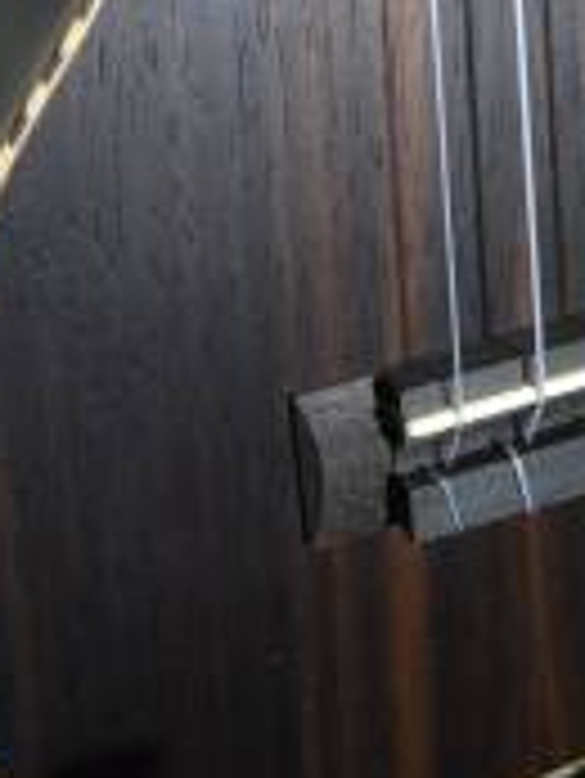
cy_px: -27
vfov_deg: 26.4
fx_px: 1553
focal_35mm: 69
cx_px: 459
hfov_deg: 21.1
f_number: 1.8
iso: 320
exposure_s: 1/71
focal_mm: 5.4
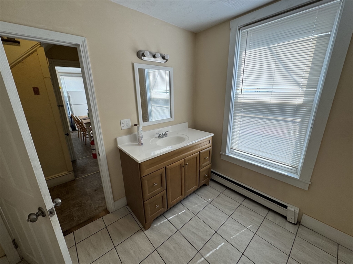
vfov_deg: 85.7
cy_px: 132
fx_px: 143
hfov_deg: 102.1
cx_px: 176
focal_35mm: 14
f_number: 2.2
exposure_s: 1/120
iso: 50
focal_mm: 2.22
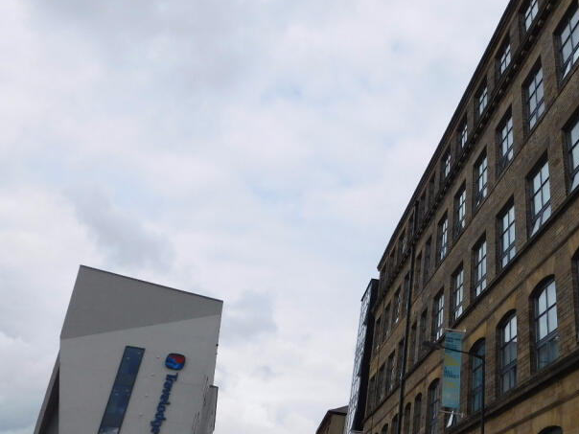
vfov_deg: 36.4
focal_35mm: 39
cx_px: 414
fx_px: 652
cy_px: 143
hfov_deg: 46.6
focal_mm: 4
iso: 125
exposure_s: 1/640
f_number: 6
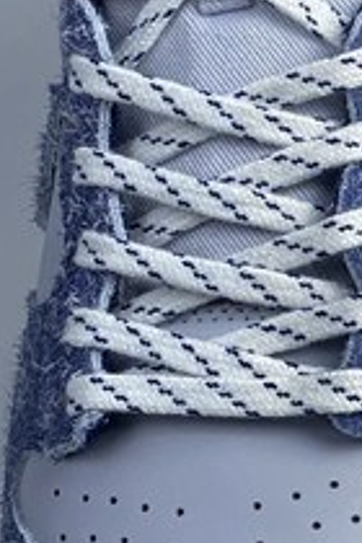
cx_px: 773
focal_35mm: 129
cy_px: 277
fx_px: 1946
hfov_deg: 9.7
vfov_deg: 15.9
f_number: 1.8
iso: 40
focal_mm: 4.25
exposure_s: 1/100
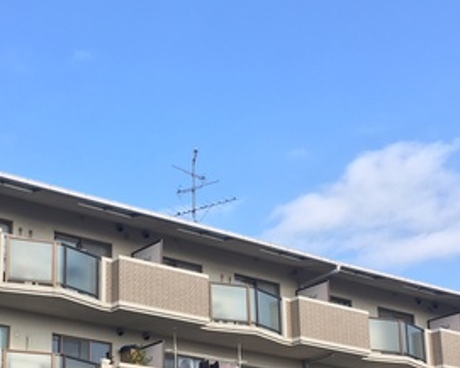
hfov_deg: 25.9
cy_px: 311
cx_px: 143
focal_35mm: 73
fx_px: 994
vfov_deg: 20.7
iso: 25
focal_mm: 4.15
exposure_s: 1/601
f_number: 2.2
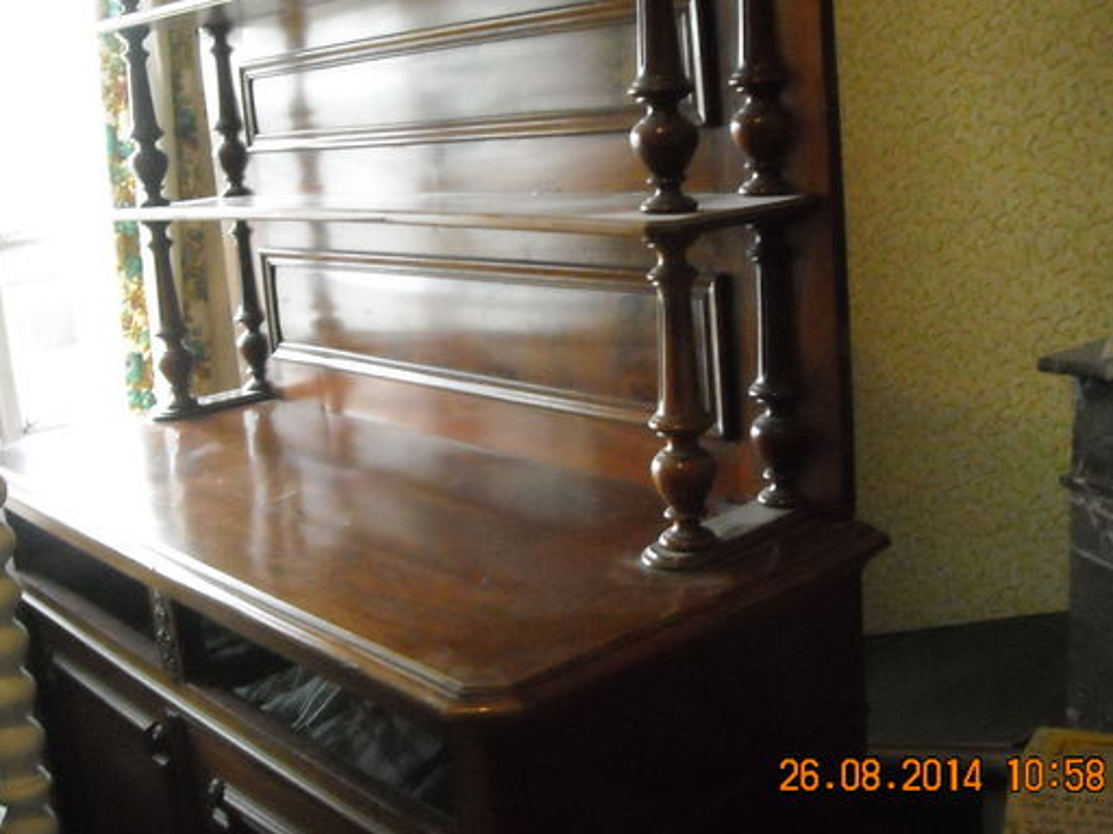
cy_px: 389
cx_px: 509
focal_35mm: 41
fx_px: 1318
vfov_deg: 35.1
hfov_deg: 45.7
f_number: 2.8
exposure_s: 1/36
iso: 800
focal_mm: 5.7
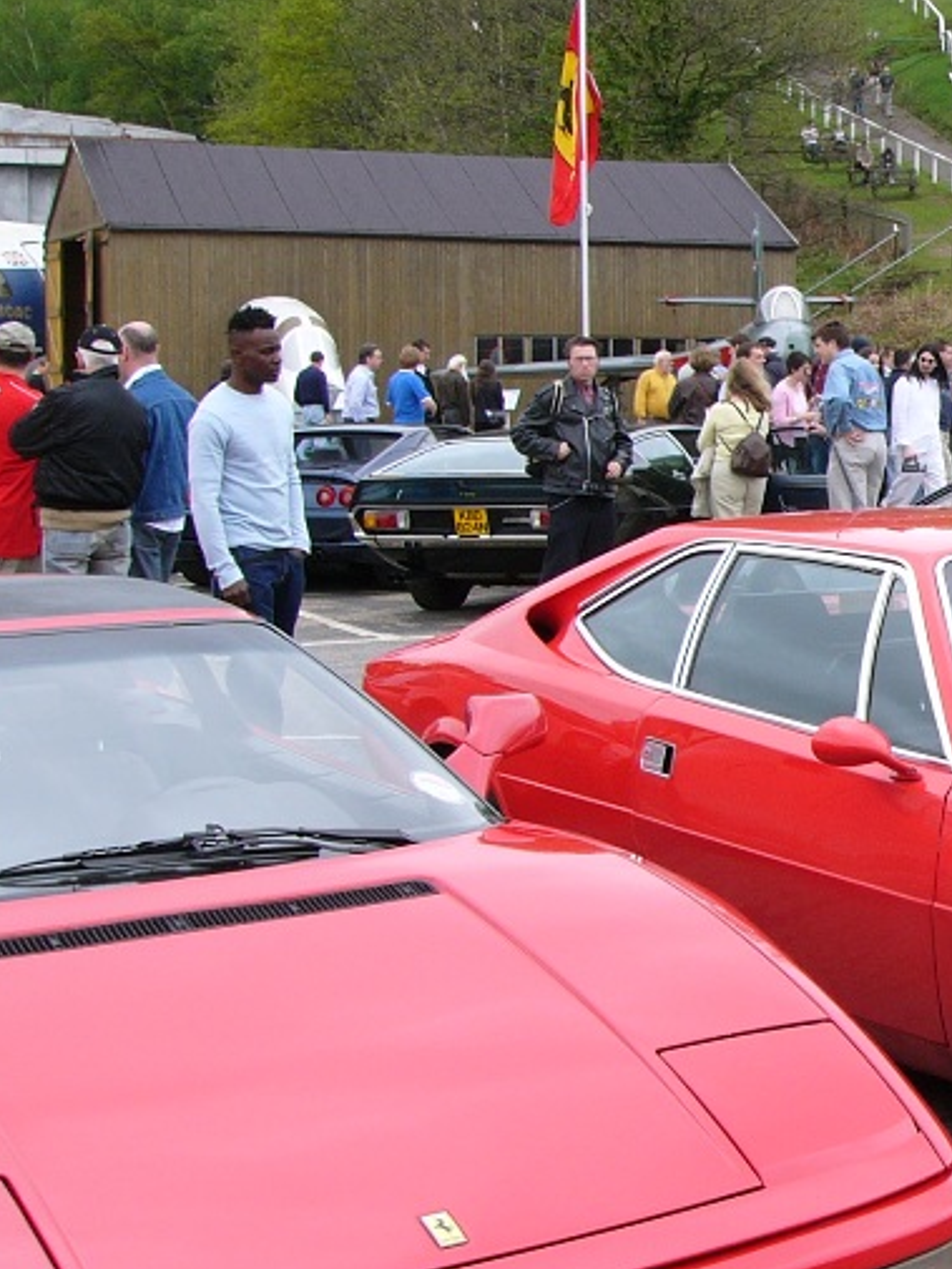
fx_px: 2676
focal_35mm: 73
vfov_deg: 26.6
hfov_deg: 18.8
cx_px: 1218
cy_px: 553
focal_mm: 6
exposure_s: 1/125
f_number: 4
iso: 50
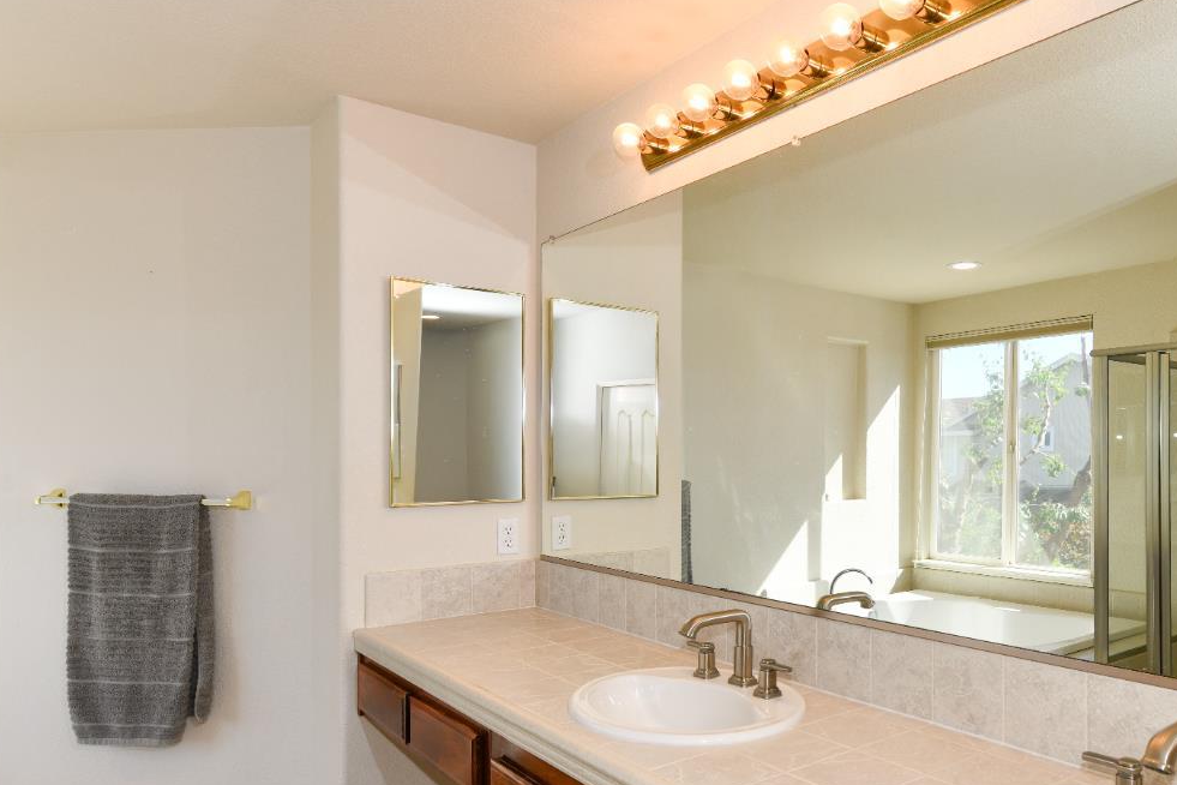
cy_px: 469
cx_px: 787
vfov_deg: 49.3
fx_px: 850
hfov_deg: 67.4
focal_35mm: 26
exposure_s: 1/50
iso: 160
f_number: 8
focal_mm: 17
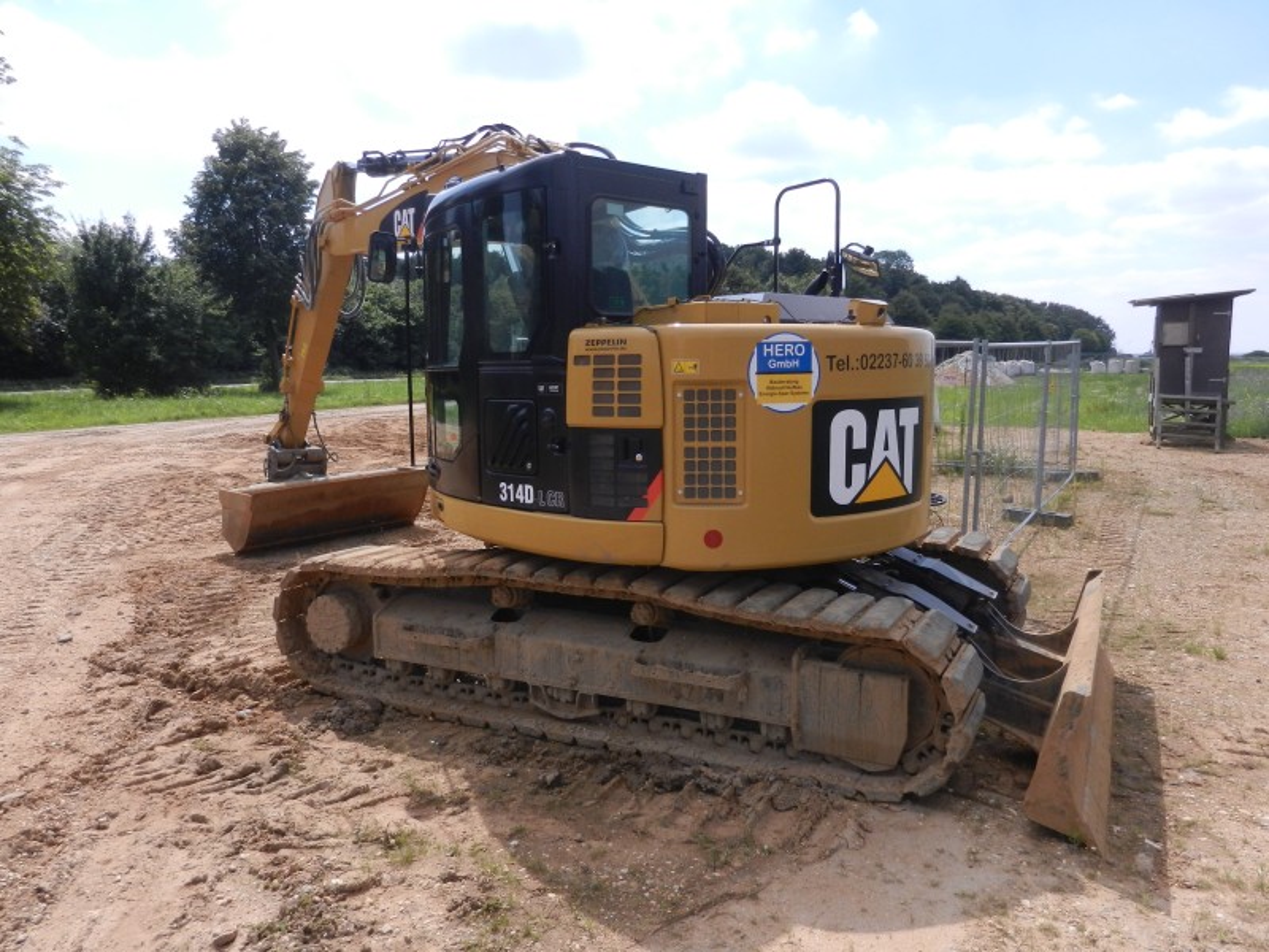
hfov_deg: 69.4
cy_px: 476
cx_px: 634
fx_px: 916
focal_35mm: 25
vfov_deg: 54.9
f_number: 3.5
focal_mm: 4.5
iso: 160
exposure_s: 1/1600
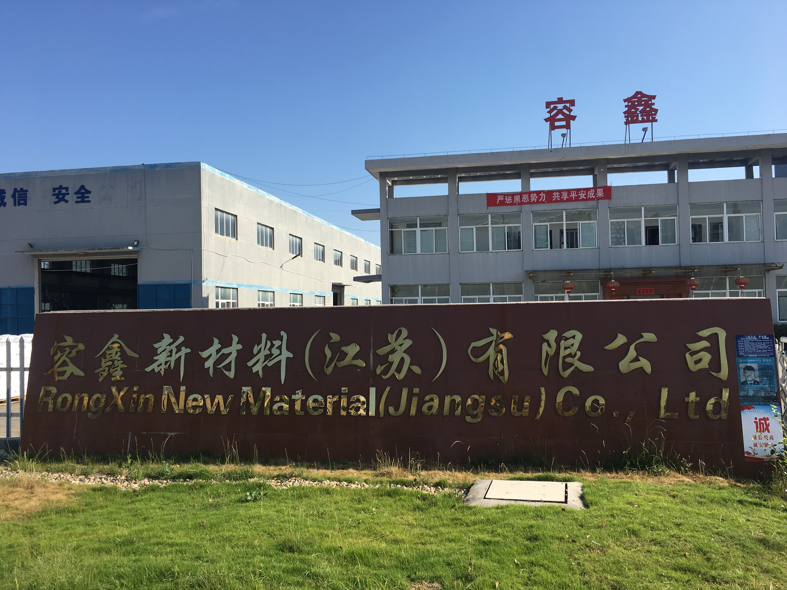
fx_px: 659
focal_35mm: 29
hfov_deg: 61.7
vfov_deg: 48.2
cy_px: 295
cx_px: 394
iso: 25
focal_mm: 4.15
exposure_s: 1/1202
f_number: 2.2
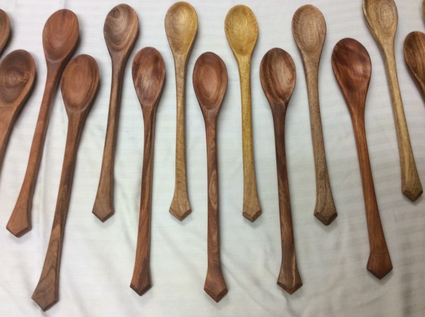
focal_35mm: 33
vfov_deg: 42.8
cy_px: 158
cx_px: 212
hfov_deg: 55.4
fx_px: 405
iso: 80
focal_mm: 3.3
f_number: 2.4
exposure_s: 1/24
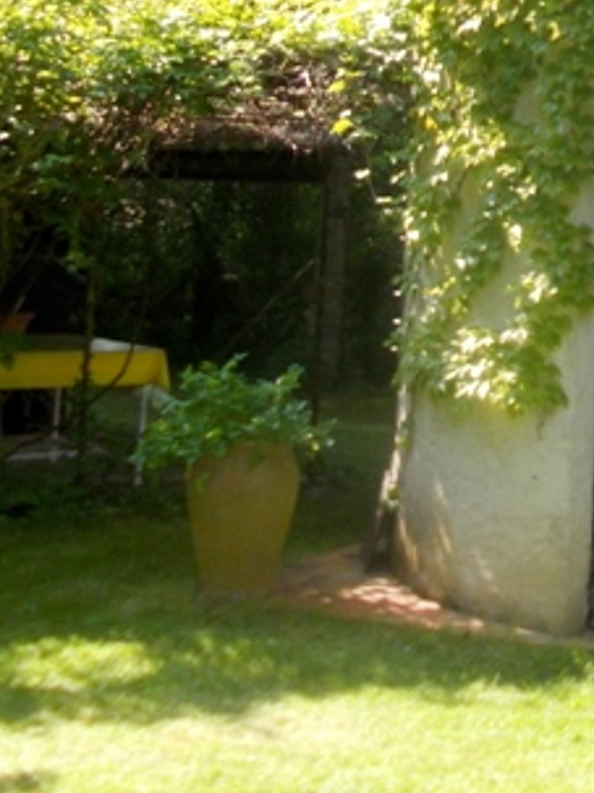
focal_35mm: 74
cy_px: -24
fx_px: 1694
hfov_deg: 18.8
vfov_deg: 24.9
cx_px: 704
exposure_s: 1/200
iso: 80
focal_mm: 4
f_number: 2.7
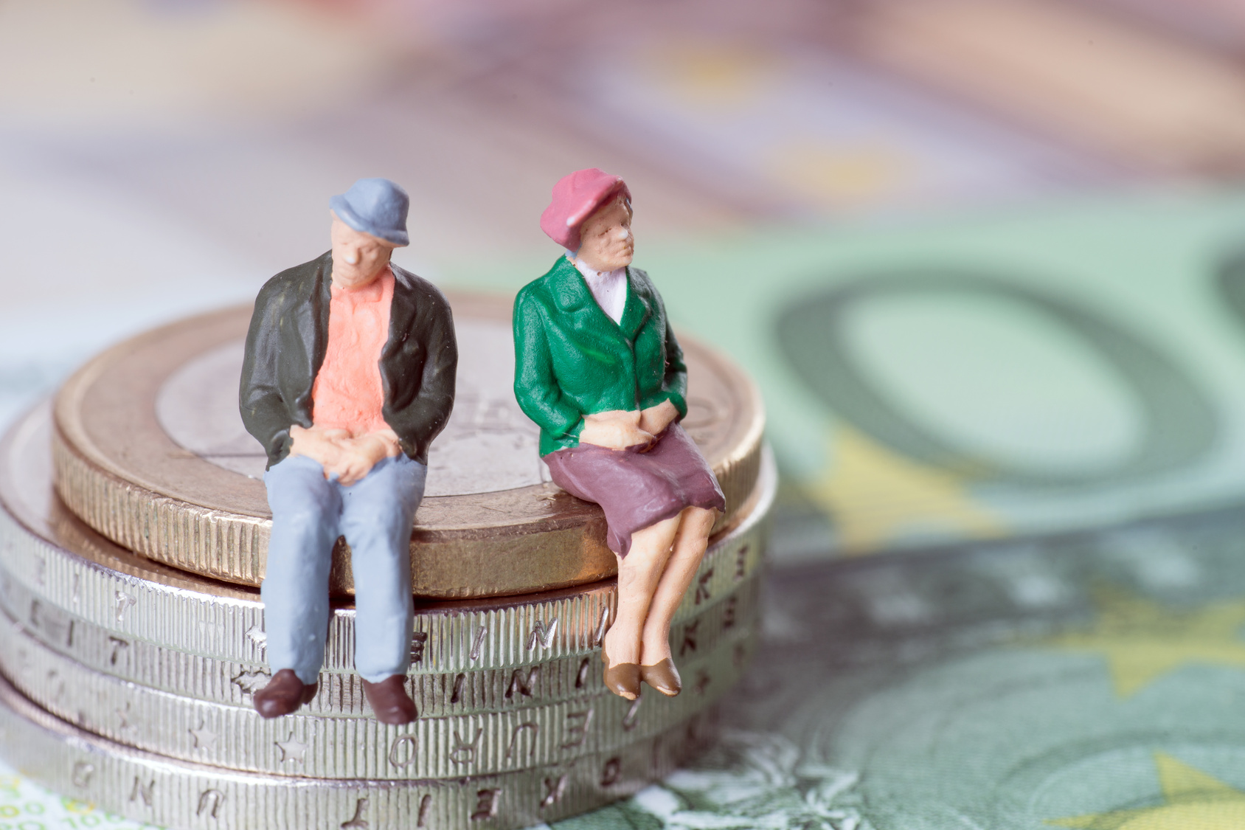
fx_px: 3458
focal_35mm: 100
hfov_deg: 20.4
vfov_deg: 13.7
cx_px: 622
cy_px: 415
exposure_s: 1/160
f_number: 13
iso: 80
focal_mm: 100
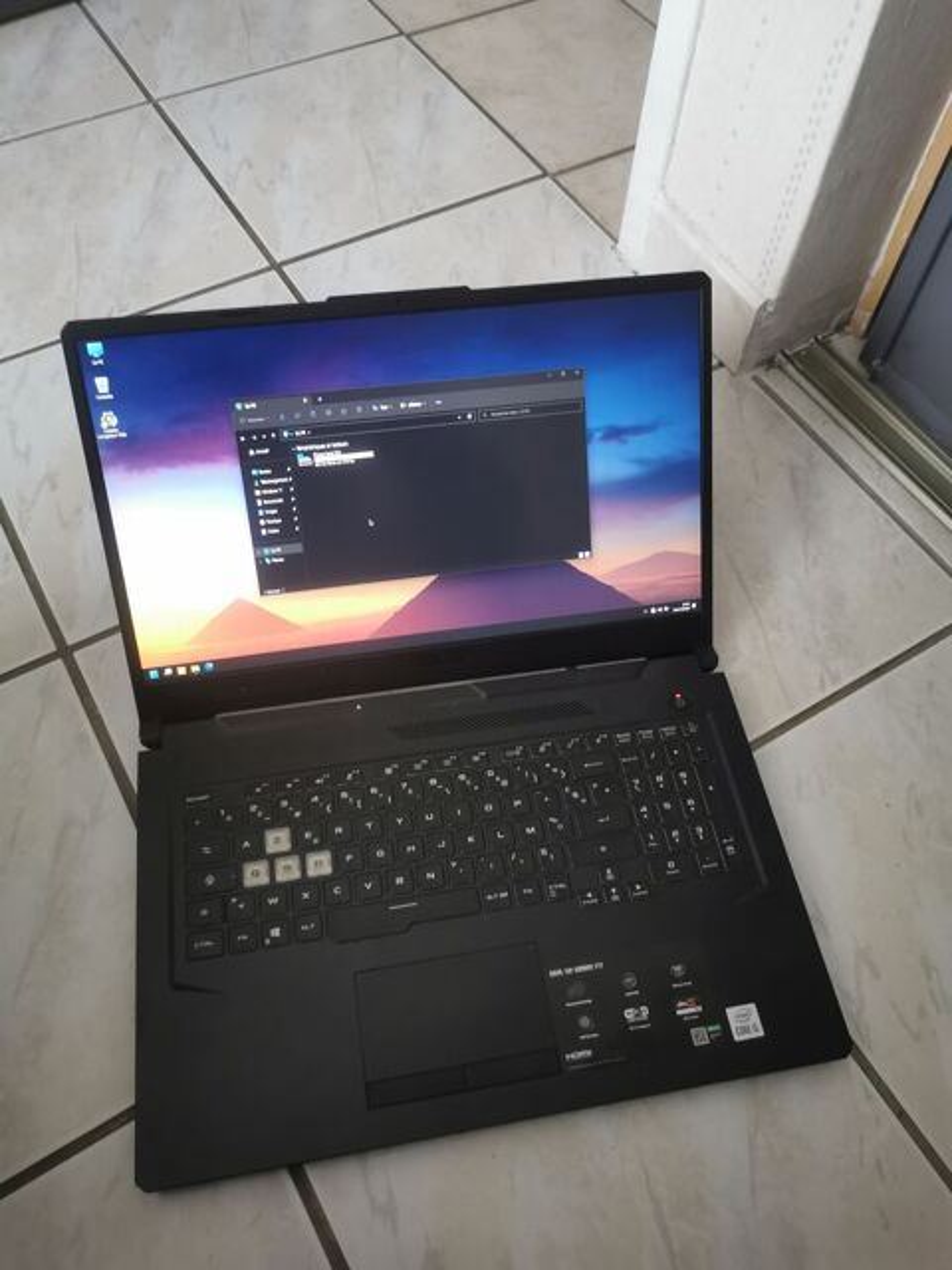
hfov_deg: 51.4
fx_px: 990
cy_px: 635
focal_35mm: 27
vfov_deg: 65.3
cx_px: 476
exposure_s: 1/33.3
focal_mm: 5.58
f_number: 1.8
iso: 500
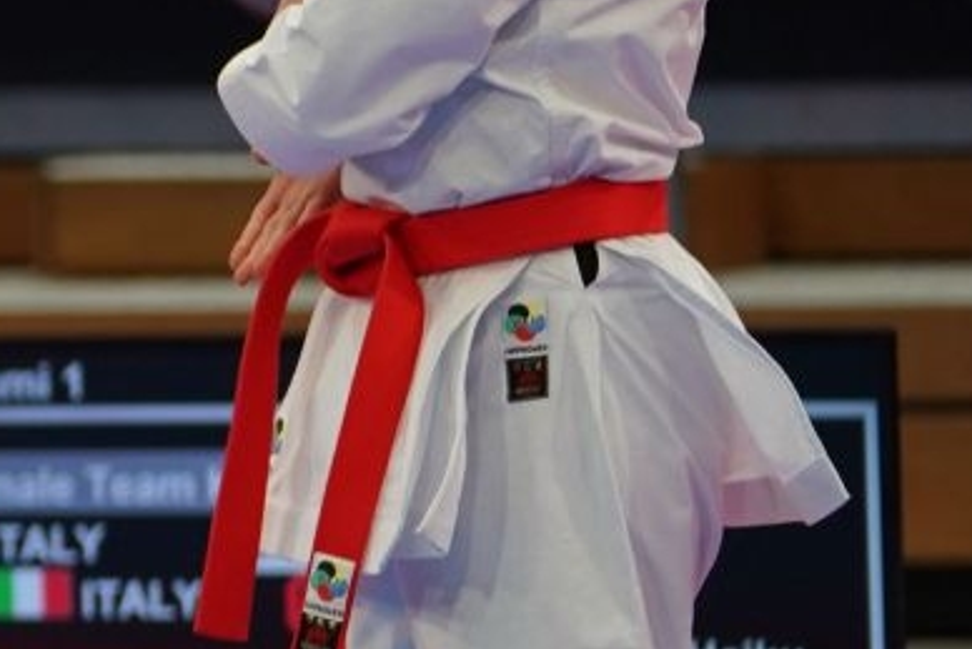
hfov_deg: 3.5
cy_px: 511
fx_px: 15773
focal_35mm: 584
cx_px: -1185
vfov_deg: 2.4
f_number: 2.8
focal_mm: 126
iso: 800
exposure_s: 1/500
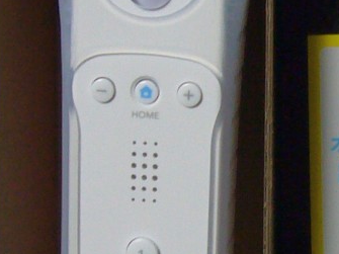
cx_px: 296
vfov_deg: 9.7
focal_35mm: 153
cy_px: 208
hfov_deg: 12.8
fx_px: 1498
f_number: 2.8
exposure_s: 1/15
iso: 125
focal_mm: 4.7
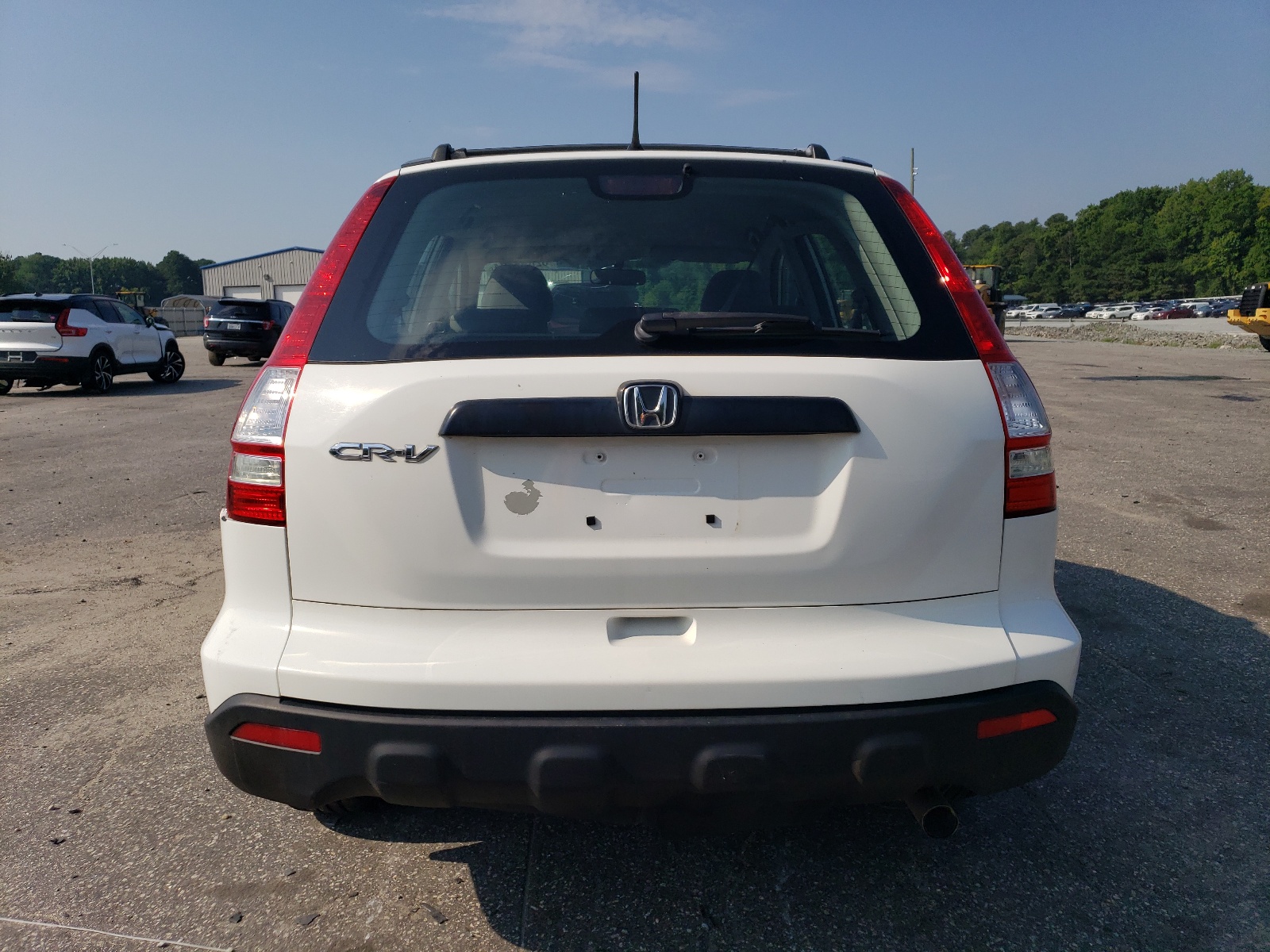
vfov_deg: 53.1
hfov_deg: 67.3
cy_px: 476
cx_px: 635
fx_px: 954
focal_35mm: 26
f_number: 1.5
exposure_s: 1/10000
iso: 50
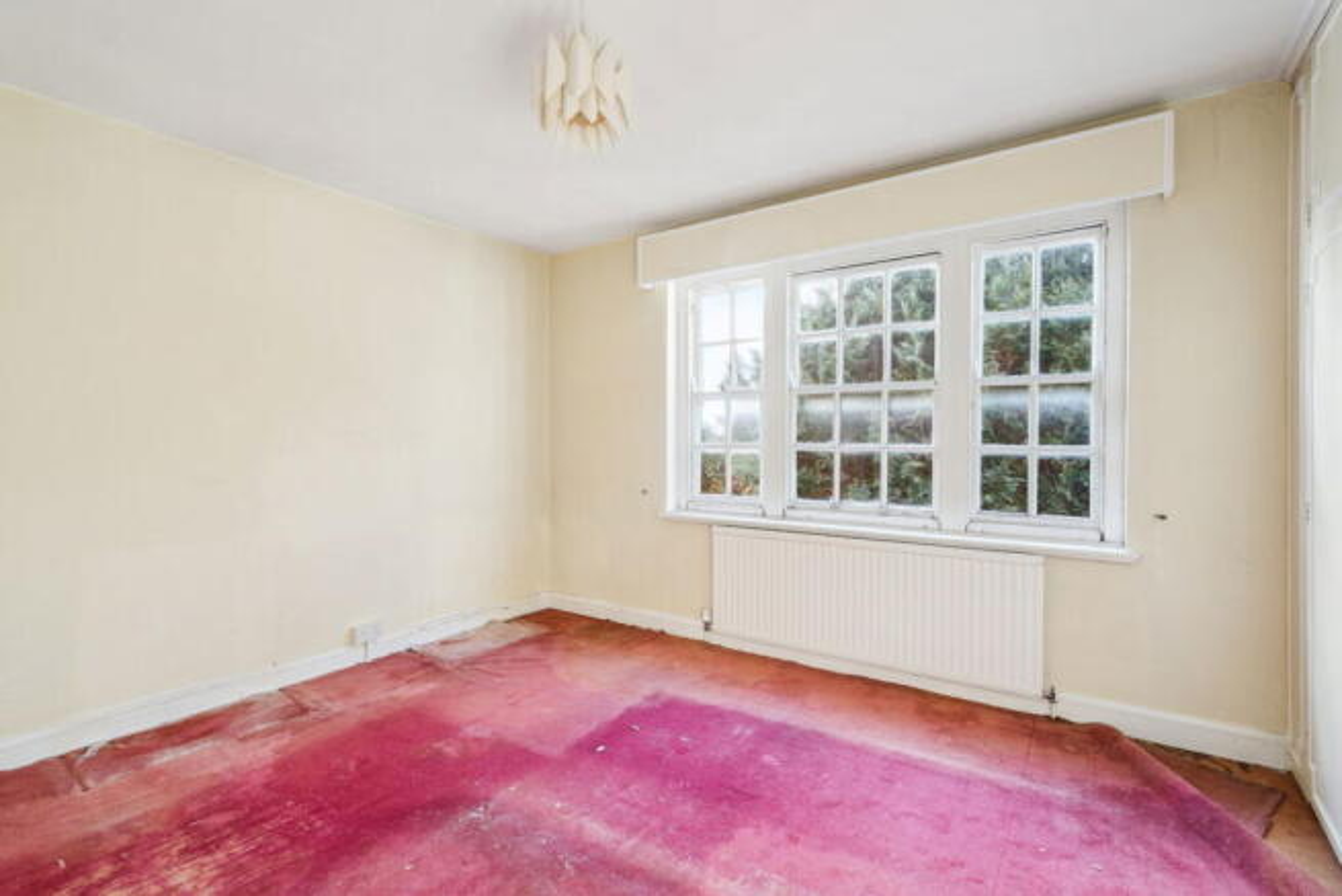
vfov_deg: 73.8
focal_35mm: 16
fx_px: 597
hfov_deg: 96.7
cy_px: 448
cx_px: 671
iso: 500
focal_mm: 16
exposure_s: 1/15
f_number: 5.6
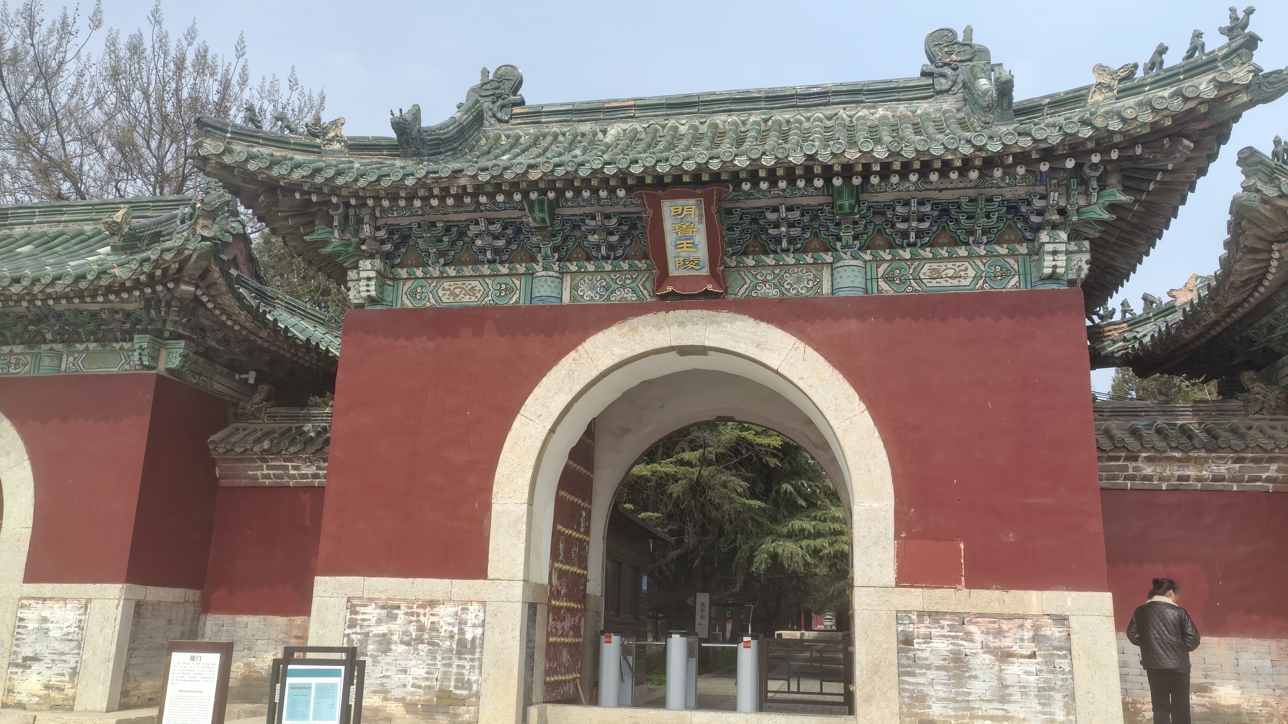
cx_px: 647
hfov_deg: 64.3
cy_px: 381
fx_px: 1025
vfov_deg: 38.9
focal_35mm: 30
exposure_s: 1/2653
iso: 50
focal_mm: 5.52
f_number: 1.9
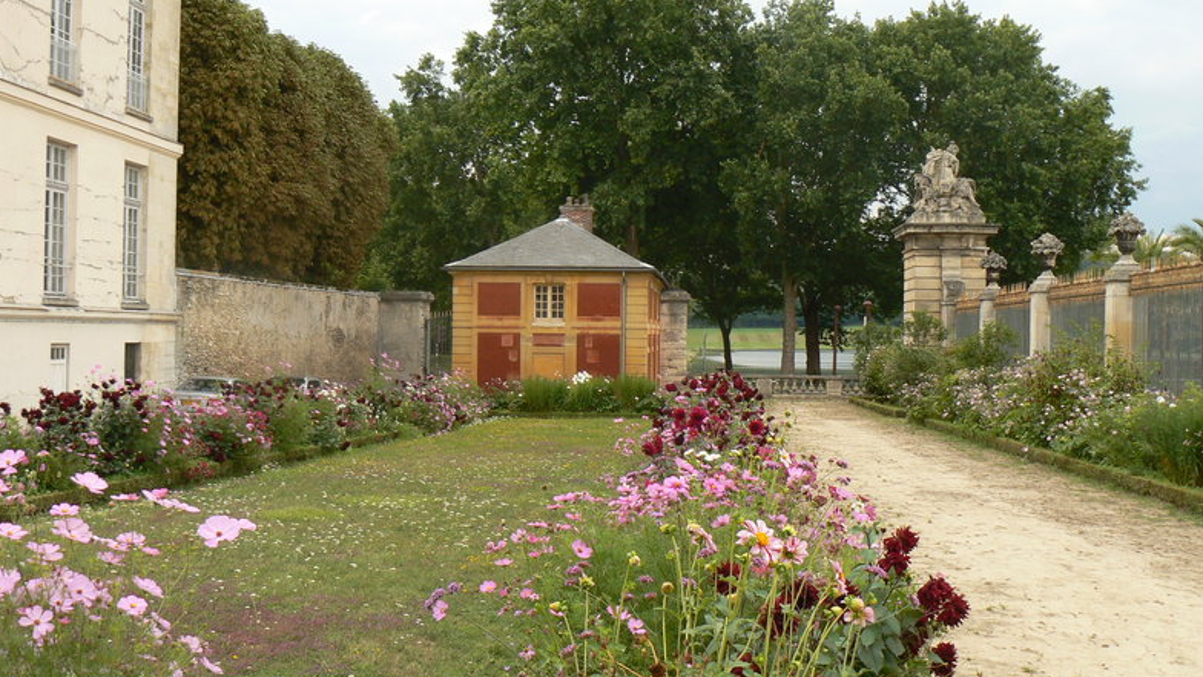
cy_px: 347
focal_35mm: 40
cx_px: 591
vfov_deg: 29.7
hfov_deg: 50.5
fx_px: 1276
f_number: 5.6
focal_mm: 6
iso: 80
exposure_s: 1/160
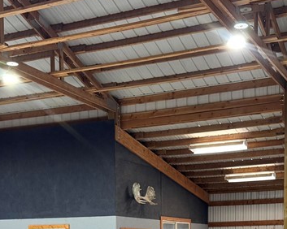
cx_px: 149
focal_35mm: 68
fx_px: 577
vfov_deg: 20.9
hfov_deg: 27.9
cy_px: 277
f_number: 1.78
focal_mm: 6.76
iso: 160
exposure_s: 1/120
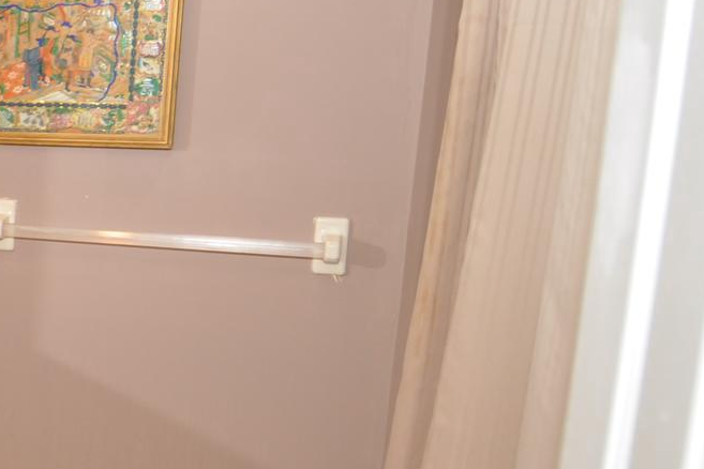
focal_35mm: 56
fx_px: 1095
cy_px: 237
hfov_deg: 26.1
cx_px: -356
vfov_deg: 24.2
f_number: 4
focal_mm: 12
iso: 250
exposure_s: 1/60
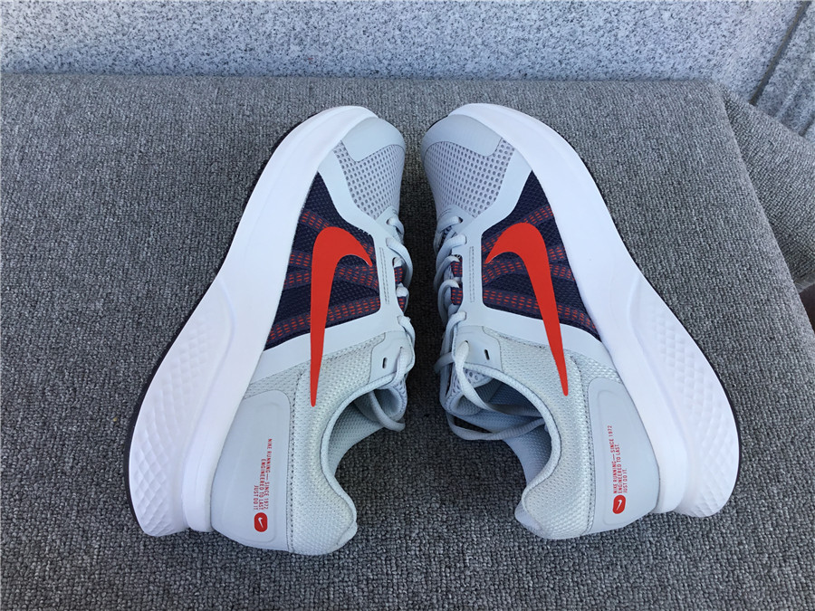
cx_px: 408
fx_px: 730
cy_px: 306
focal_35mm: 31
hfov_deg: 58.4
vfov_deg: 45.4
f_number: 2.4
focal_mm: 3.3
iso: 25
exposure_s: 1/191
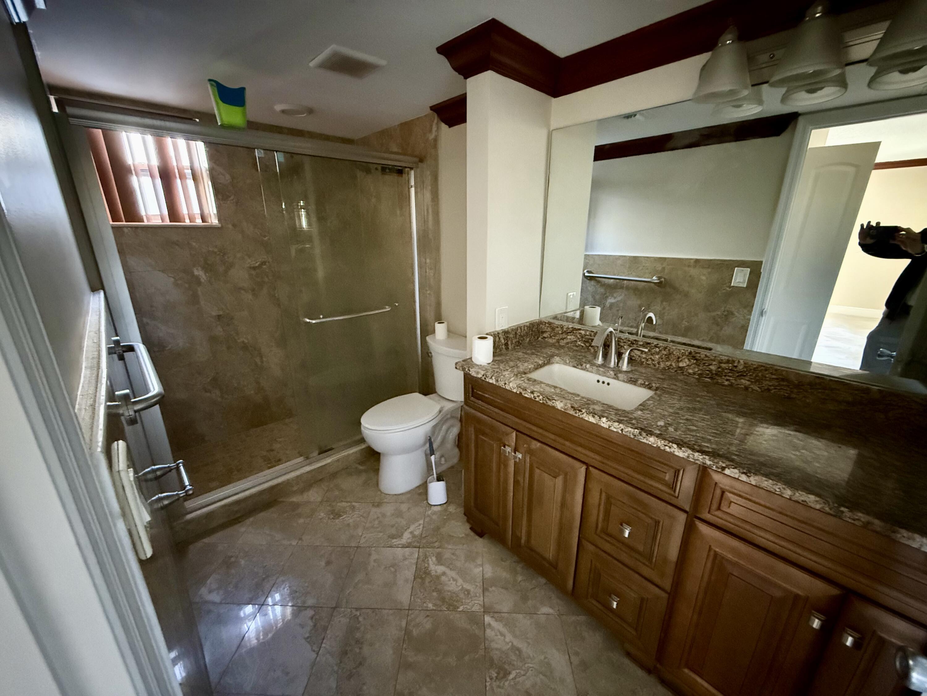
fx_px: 375
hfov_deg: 102.1
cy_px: 348
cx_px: 464
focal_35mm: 14
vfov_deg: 85.7
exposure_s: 1/32
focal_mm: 2.22
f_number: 2.2
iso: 1600
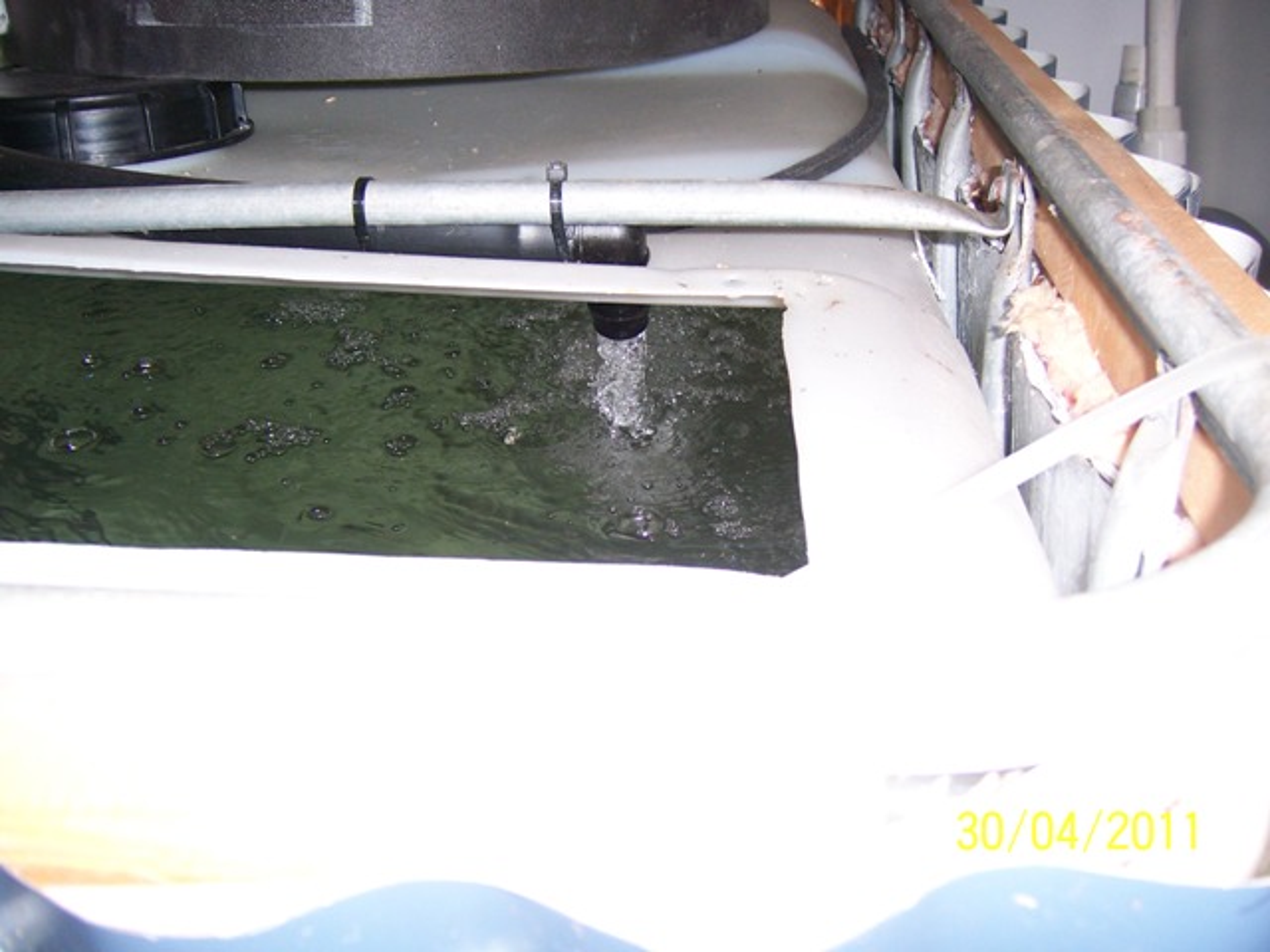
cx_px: 635
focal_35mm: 36
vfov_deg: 39.7
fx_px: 1321
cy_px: 476
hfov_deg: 51.4
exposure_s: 1/60
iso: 125
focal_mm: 6
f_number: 2.8
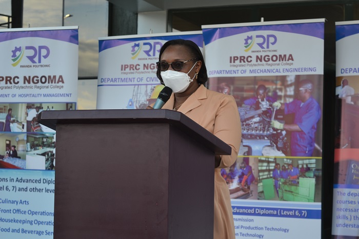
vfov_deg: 16.5
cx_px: 180
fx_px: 822
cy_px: 120
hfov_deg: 24.6
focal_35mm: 82
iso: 220
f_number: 5.6
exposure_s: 1/125
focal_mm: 55
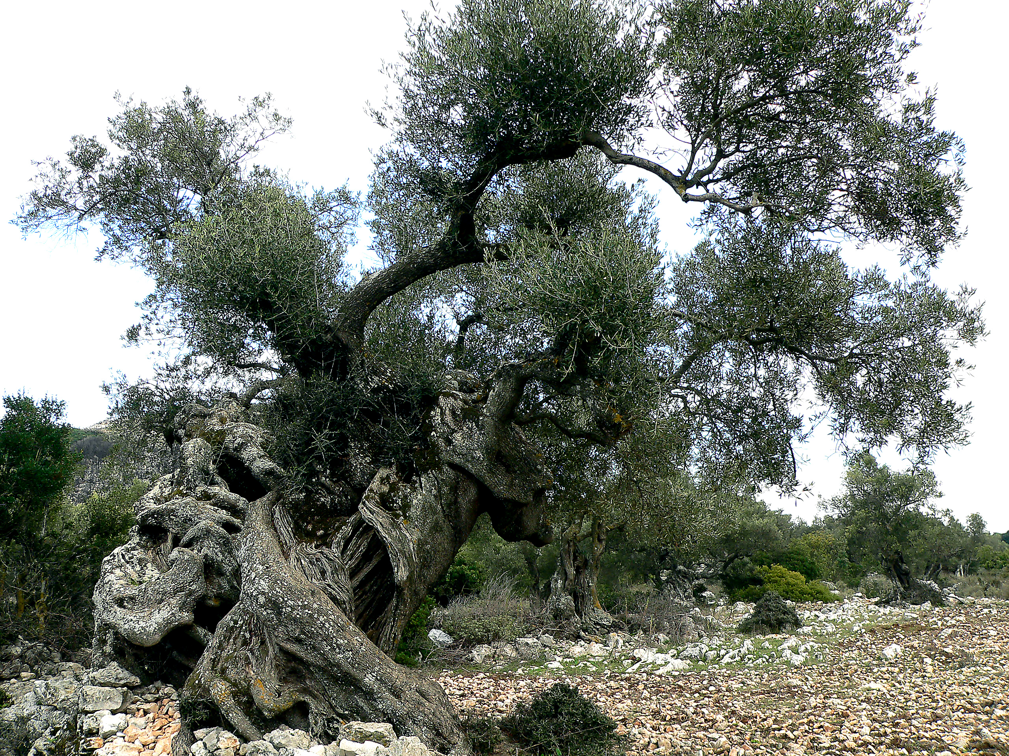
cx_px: 504
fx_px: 1049
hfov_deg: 51.4
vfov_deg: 39.7
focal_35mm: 36
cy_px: 378
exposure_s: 1/100
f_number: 4
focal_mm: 6
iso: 80
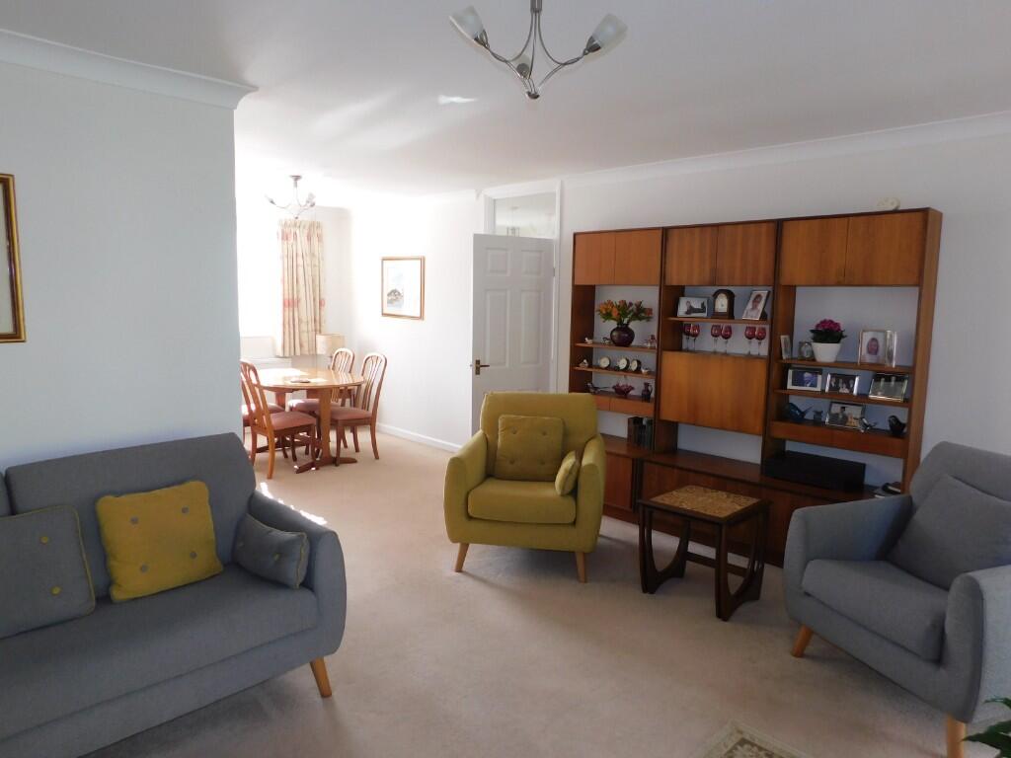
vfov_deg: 58.9
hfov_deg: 73.9
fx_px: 672
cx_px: 506
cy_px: 379
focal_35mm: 23
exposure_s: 1/50
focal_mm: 4
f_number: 3
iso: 125
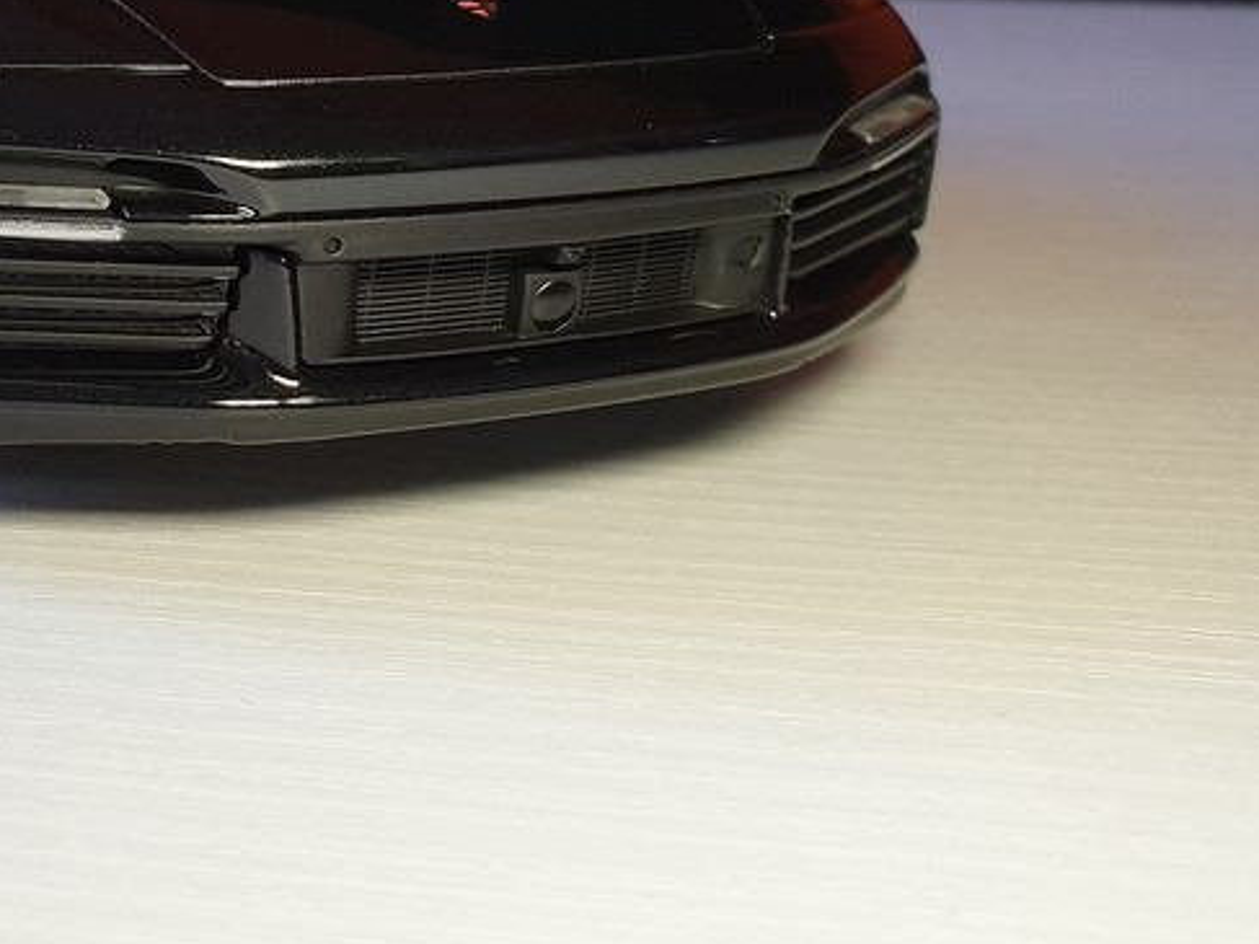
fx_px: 2073
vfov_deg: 24.9
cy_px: 109
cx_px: 172
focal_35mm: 57
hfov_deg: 32.4
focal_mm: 4.3
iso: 250
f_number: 2.4
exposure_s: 1/50
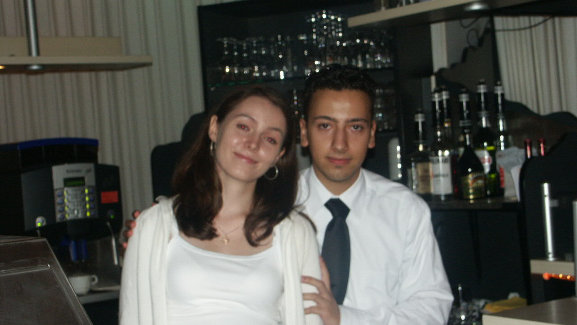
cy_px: 168
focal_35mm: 68
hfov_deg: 31.0
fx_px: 1040
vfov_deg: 17.7
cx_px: 289
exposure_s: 1/60
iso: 200
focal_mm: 15.32
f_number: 3.5
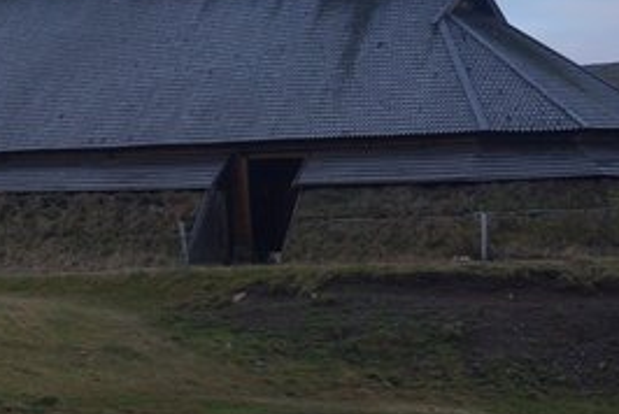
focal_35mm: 112
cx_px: -105
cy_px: 102
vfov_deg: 12.2
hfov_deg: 17.4
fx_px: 1936
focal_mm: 25
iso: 400
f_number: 4.5
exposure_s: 1/160
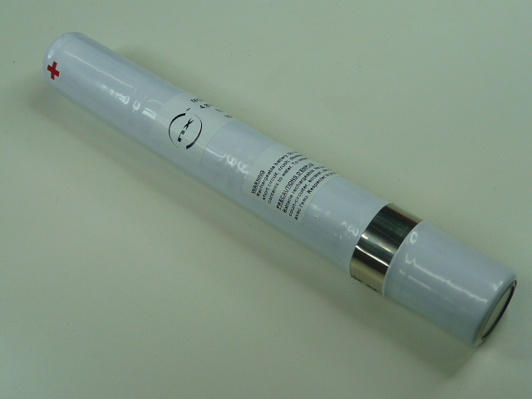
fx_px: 768
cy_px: 200
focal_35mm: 50
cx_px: 266
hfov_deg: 38.2
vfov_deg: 29.1
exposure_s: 1/100
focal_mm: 5
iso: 100
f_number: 2.8
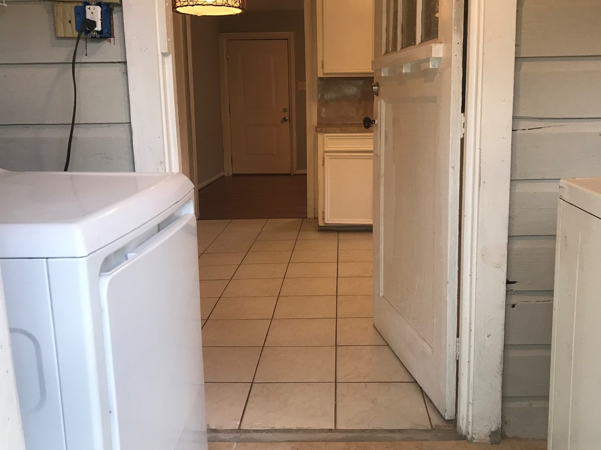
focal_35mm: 33
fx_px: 573
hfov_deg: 55.3
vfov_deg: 42.9
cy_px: 217
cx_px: 330
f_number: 1.8
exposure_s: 1/40
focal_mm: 3.99
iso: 20
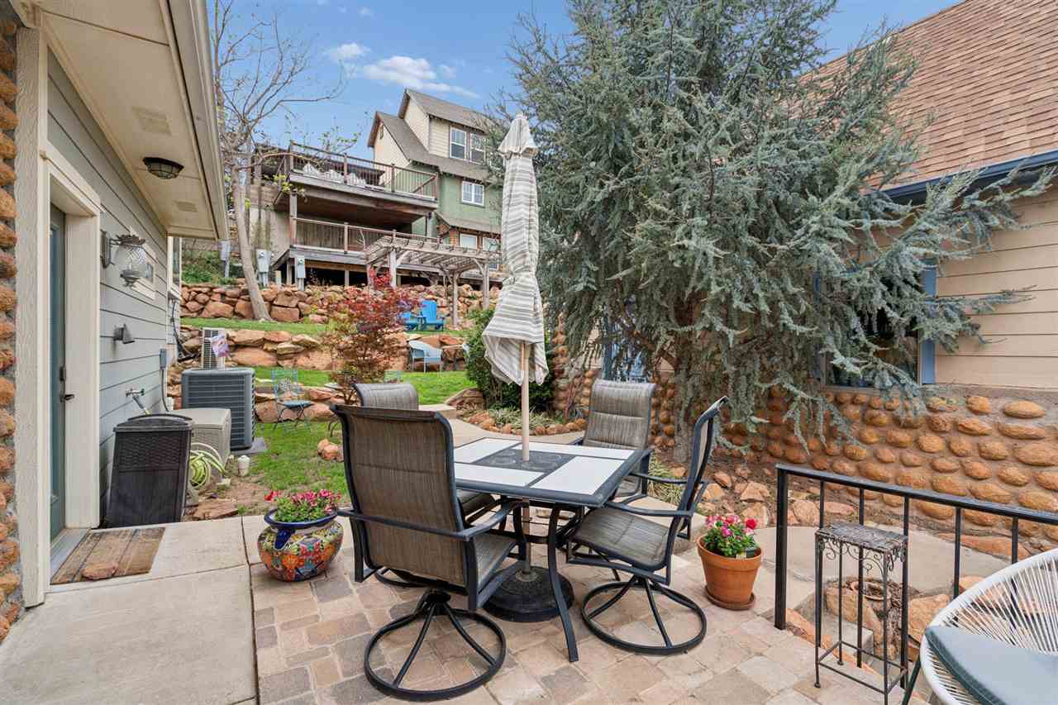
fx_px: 470
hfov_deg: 96.7
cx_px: 529
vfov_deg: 73.7
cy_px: 352
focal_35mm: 16
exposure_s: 1/50
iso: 200
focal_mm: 16
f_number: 7.1
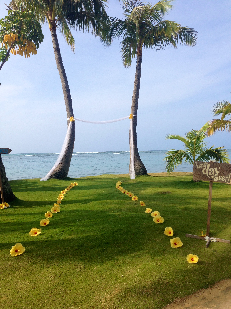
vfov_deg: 55.4
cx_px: 116
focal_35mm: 33
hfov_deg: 42.9
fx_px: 294
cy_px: 154
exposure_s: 1/1466
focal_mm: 4.12
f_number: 2.4
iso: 50
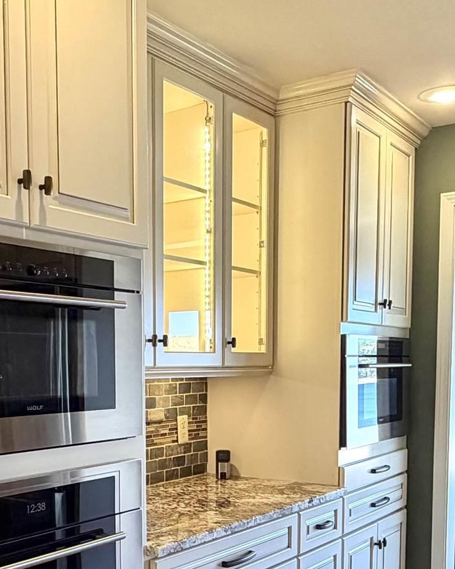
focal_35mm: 46
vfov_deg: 39.2
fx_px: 775
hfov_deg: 32.4
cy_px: 429
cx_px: 148
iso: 160
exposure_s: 1/120
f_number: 2.2
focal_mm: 2.22
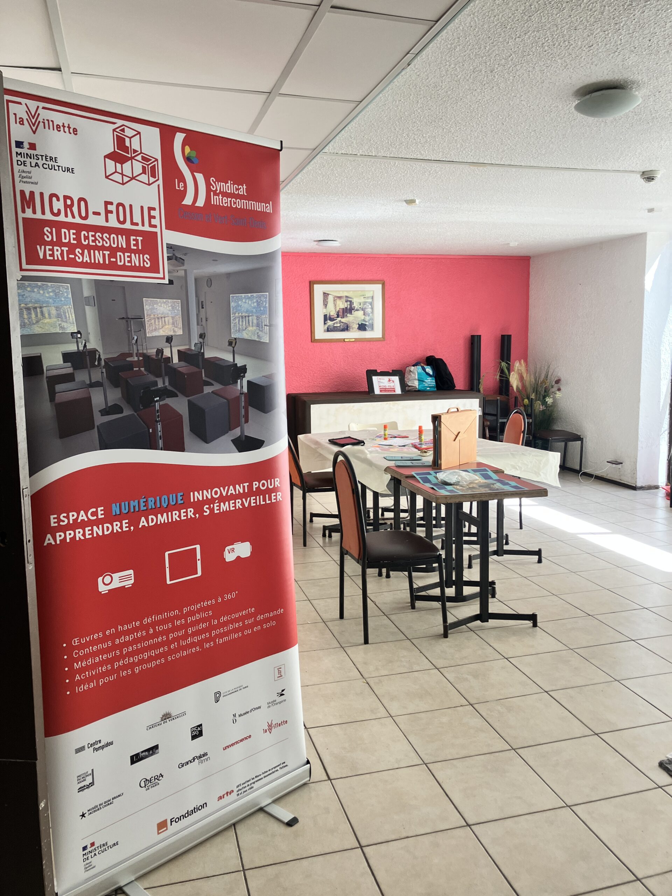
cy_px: 448
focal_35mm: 28
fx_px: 725
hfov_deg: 49.7
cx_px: 336
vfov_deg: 63.4
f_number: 1.8
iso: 50
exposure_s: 1/121
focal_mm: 3.99
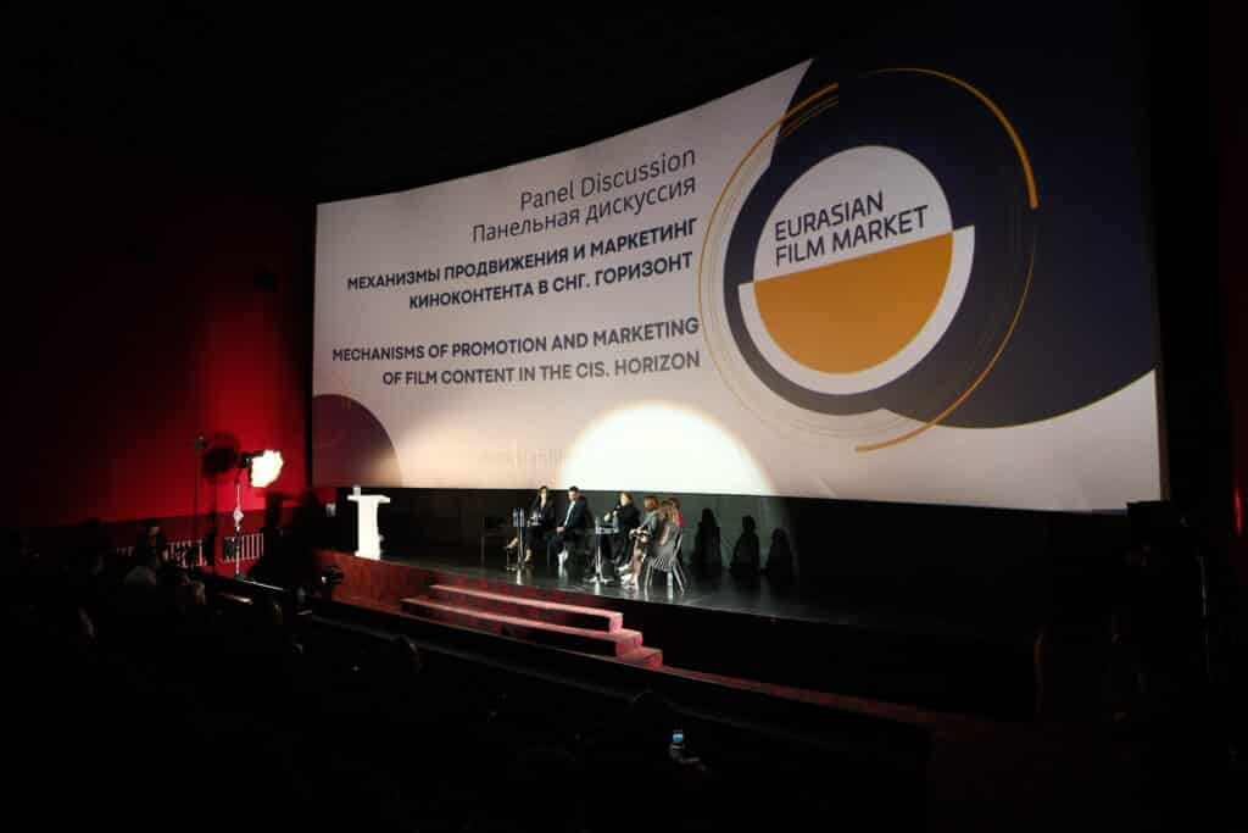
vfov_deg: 61.9
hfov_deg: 84.0
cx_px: 624
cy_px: 416
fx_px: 693
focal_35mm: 20
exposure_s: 1/125
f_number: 1.4
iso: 1250
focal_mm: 13
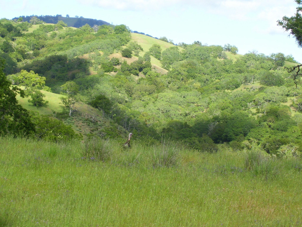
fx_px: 968
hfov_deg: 17.7
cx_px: 151
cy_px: 114
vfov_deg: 13.3
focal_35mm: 111
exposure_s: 1/250
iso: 80
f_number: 4.6
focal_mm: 18
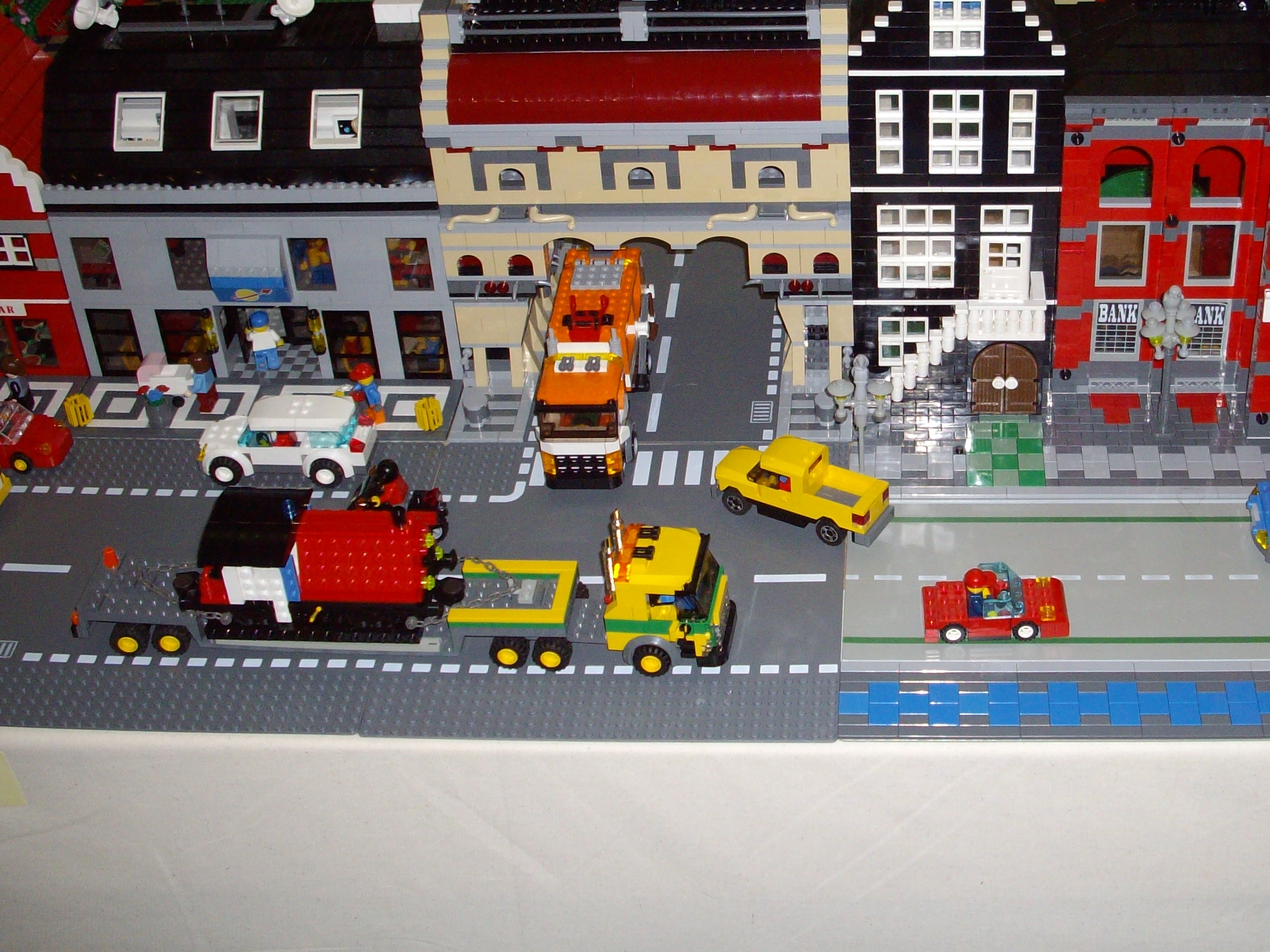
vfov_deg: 26.9
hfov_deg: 35.0
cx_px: 890
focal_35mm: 54
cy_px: 312
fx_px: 1981
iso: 160
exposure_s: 1/50
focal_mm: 6.2
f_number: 2.8
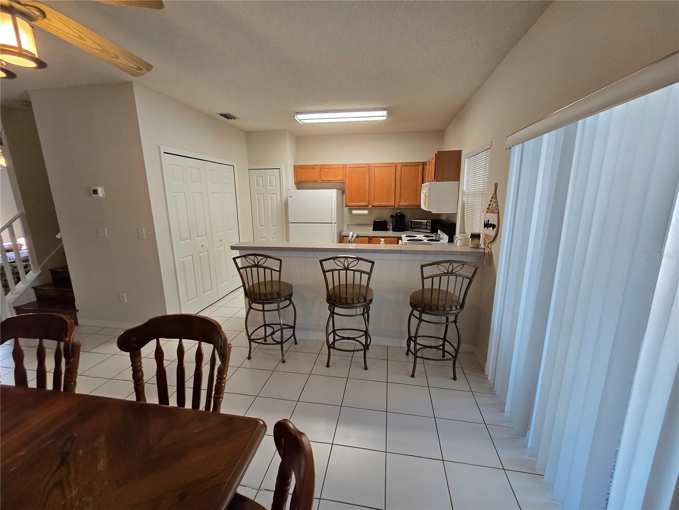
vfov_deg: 89.9
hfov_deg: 106.2
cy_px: 255
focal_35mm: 13
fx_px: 255
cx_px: 340
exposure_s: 1/60
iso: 160
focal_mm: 2.2
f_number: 2.2
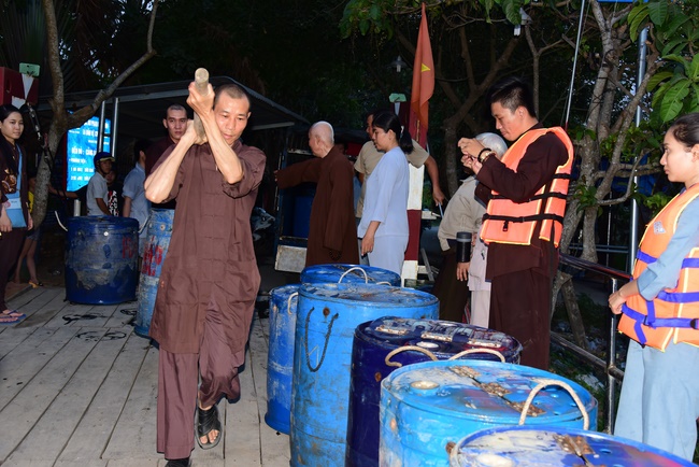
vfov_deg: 30.5
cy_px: 234
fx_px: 855
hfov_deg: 44.5
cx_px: 350
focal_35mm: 44
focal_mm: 44
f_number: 5.6
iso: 1000
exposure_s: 1/100
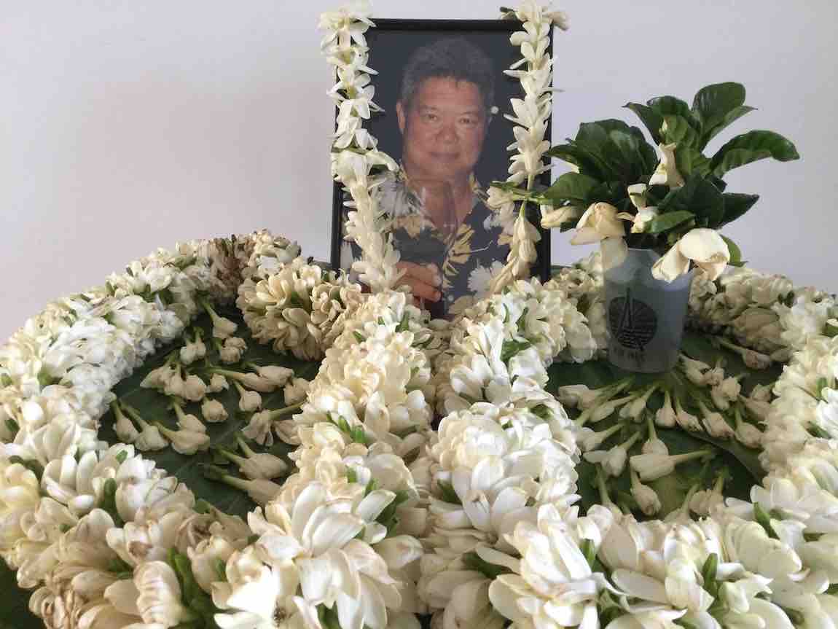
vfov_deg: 45.5
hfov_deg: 58.3
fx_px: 751
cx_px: 419
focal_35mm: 31
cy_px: 314
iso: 125
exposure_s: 1/33
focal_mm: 3.3
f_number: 2.4
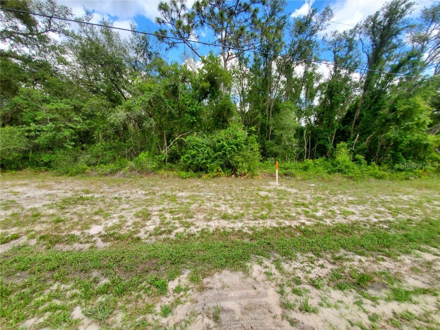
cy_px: 165
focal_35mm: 13
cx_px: 220
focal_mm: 1.8
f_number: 2.2
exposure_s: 1/423
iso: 50
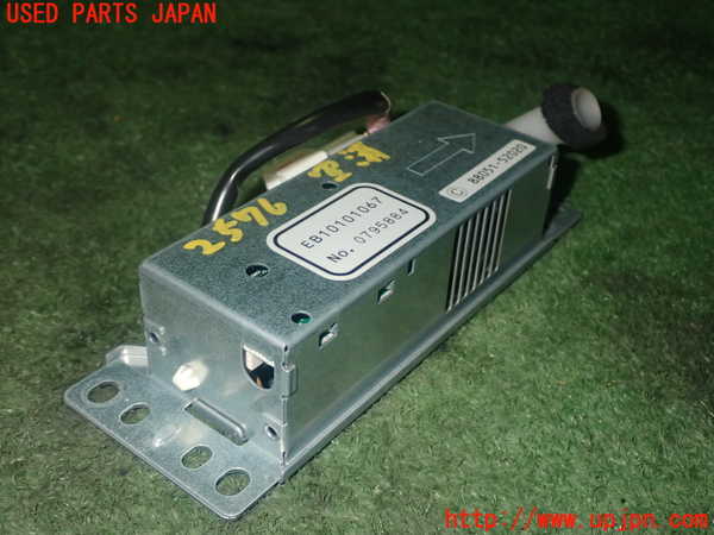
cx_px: 357
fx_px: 908
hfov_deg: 42.9
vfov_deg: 32.9
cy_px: 268
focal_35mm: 44
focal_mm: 7.84
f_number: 9
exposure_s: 1/40
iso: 400
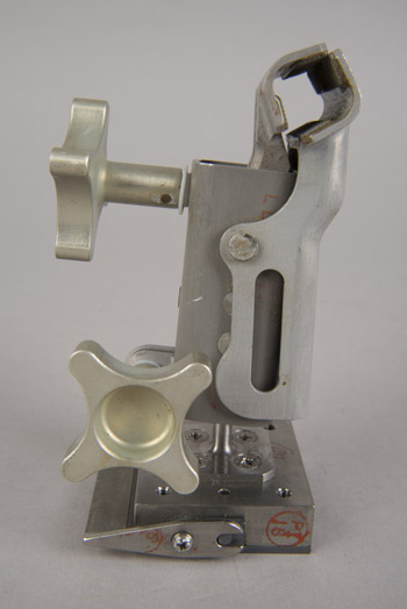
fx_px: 847
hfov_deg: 27.0
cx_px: 204
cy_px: 304
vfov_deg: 39.6
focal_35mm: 50
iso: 100
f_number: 18
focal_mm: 50
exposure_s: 1/160
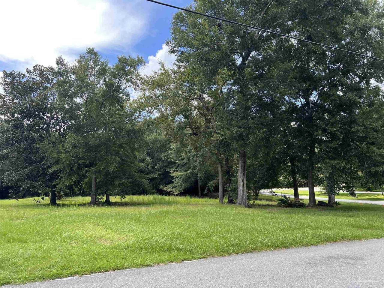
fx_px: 288
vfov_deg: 53.1
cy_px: 144
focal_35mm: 26
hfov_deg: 67.3
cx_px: 192
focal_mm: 5.7
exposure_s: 1/932
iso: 50
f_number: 1.5
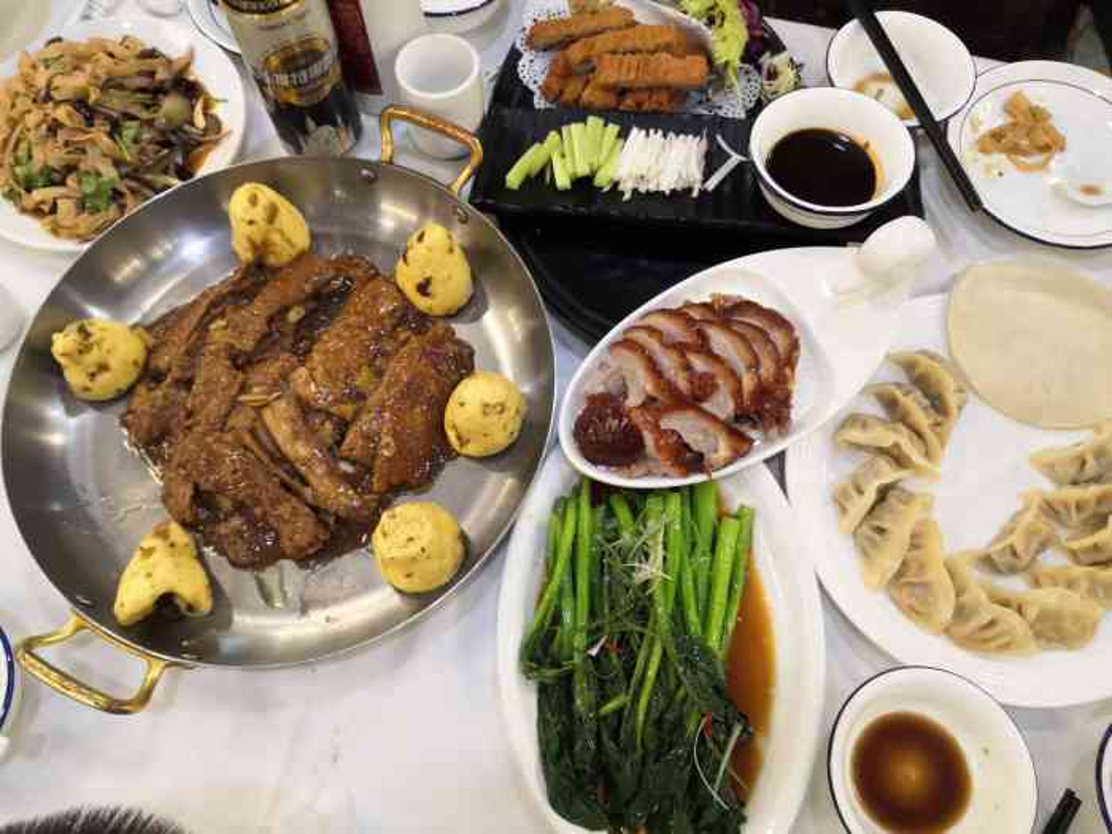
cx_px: 556
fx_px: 867
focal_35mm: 27
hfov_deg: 65.3
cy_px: 417
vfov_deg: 51.4
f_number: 1.8
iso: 500
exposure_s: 1/100
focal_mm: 3.95
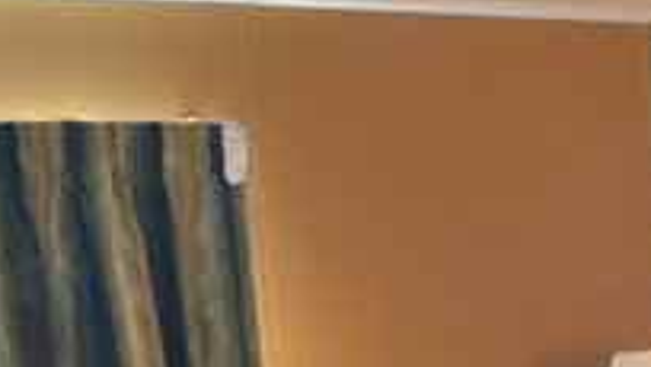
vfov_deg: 8.4
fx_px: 2332
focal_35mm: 135
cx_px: 1056
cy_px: 812
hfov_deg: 14.5
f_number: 3.8
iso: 3200
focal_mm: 22
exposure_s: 1/25
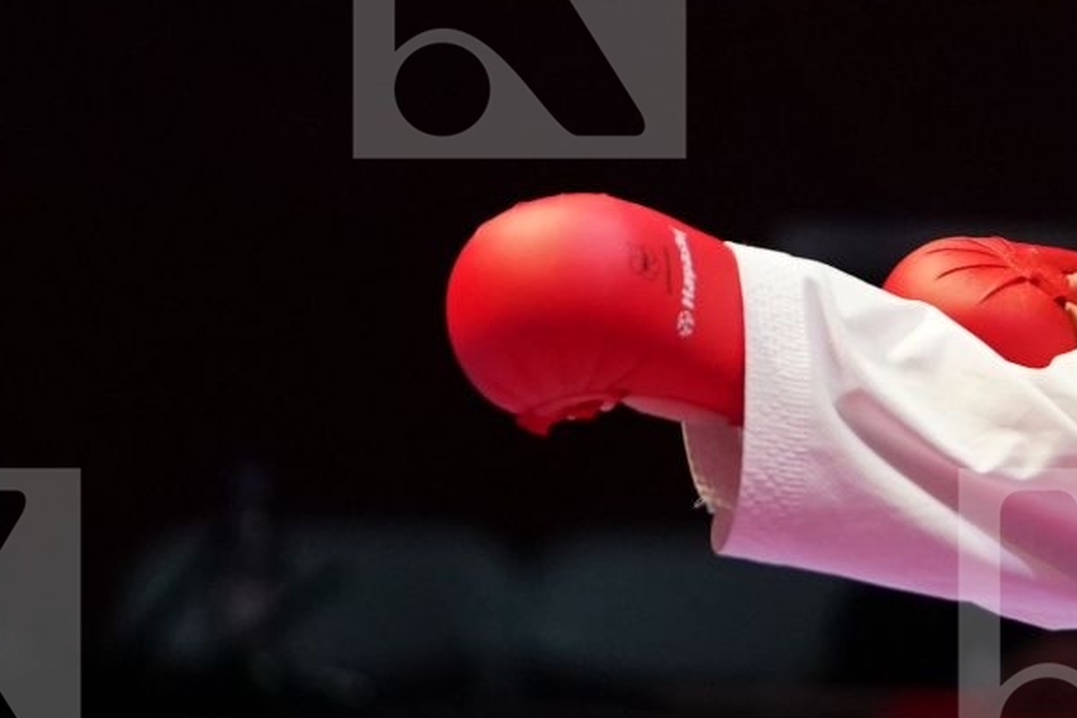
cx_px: 1125
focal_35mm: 896
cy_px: -4
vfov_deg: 1.5
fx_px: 26803
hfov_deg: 2.3
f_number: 2.8
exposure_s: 1/1000
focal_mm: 200
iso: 2000
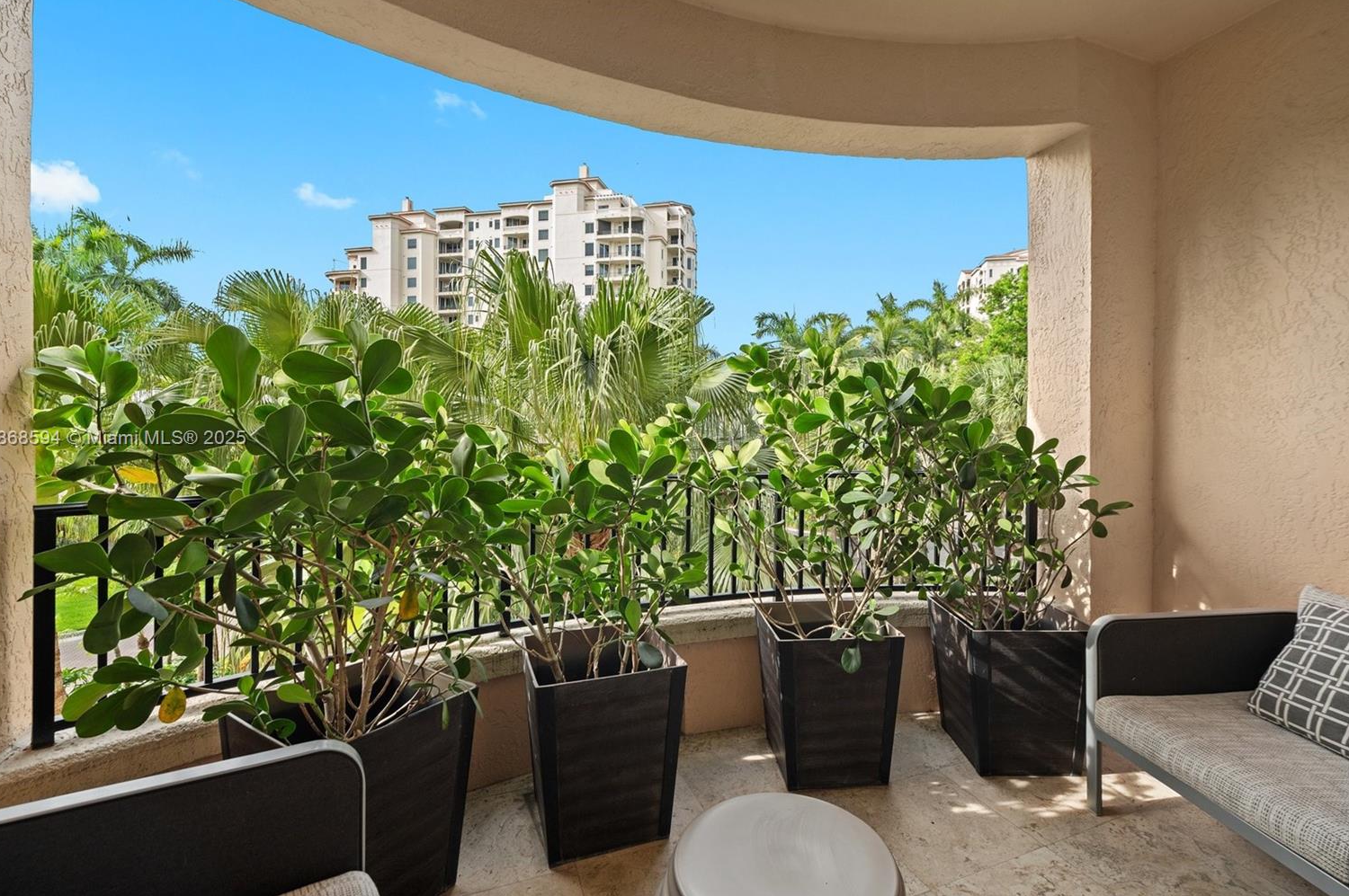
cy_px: 440
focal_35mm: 16
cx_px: 678
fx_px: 599
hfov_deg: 96.8
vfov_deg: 73.6
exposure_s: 1/60
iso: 200
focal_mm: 15
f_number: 8
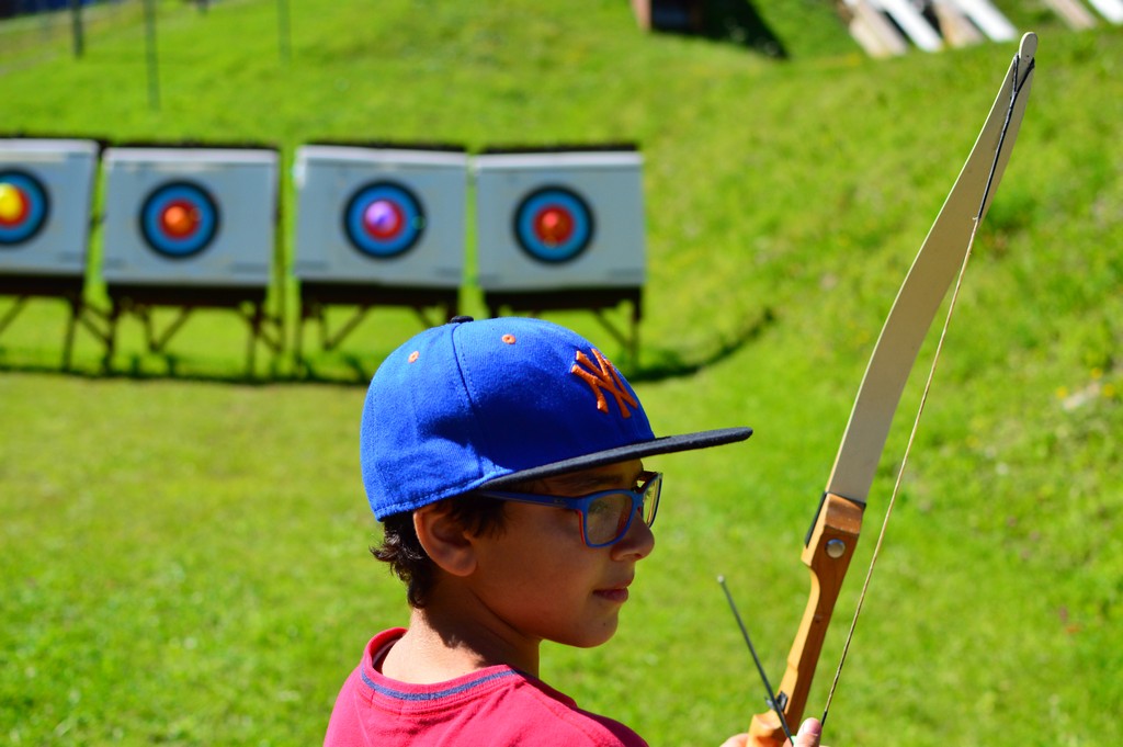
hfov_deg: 37.9
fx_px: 1636
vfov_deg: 25.7
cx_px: 562
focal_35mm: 52
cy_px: 374
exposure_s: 1/4000
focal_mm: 35
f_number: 3.5
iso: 400
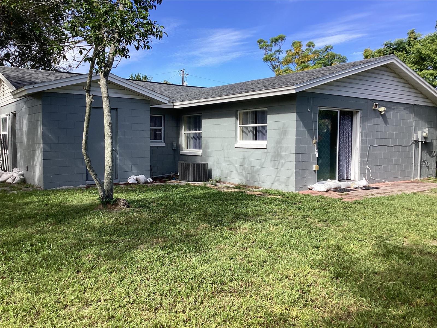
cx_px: 218
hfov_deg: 58.4
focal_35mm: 31
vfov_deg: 45.4
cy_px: 164
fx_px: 391
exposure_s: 1/657
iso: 25
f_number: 2.4
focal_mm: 3.3
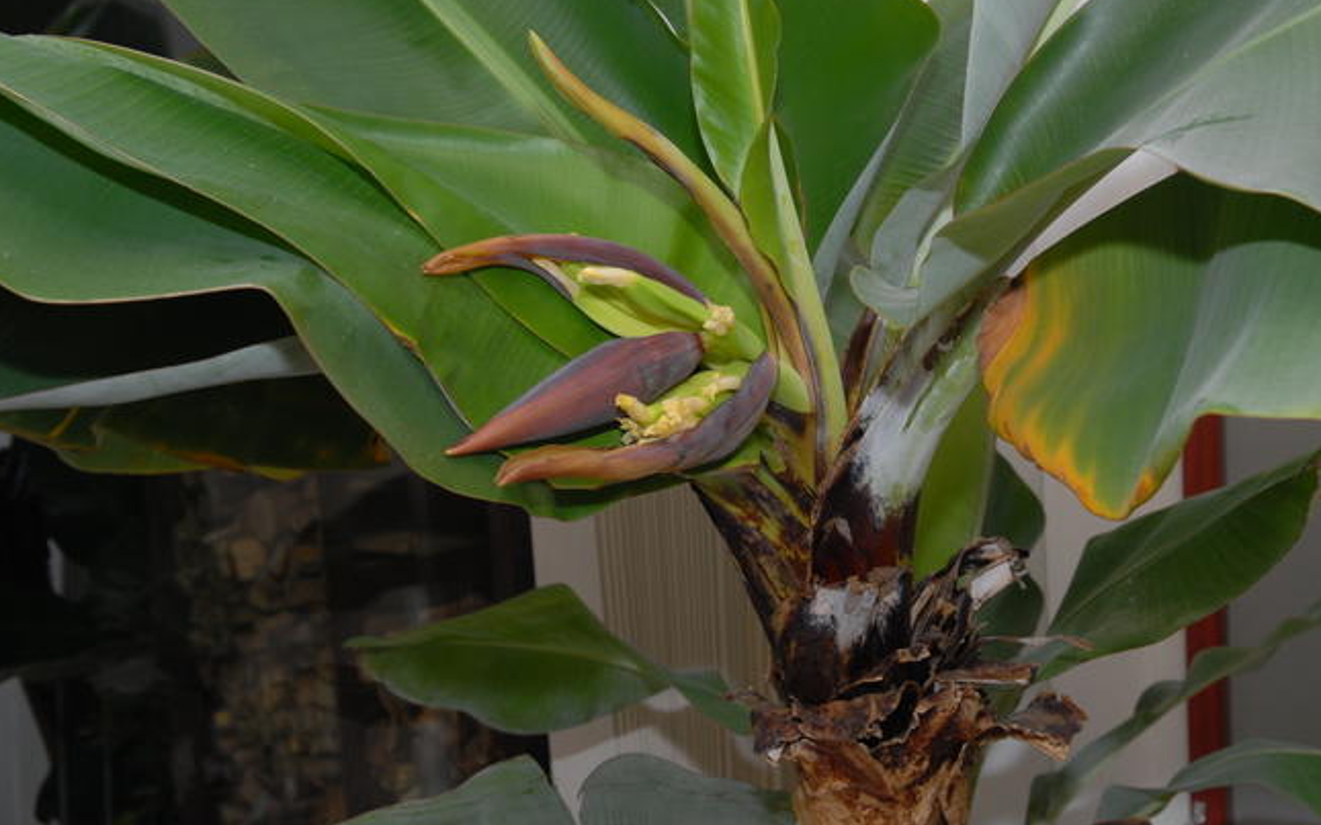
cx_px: 735
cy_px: 328
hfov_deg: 35.6
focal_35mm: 57
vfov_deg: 22.7
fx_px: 2052
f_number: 5
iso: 200
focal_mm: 30
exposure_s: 1/60
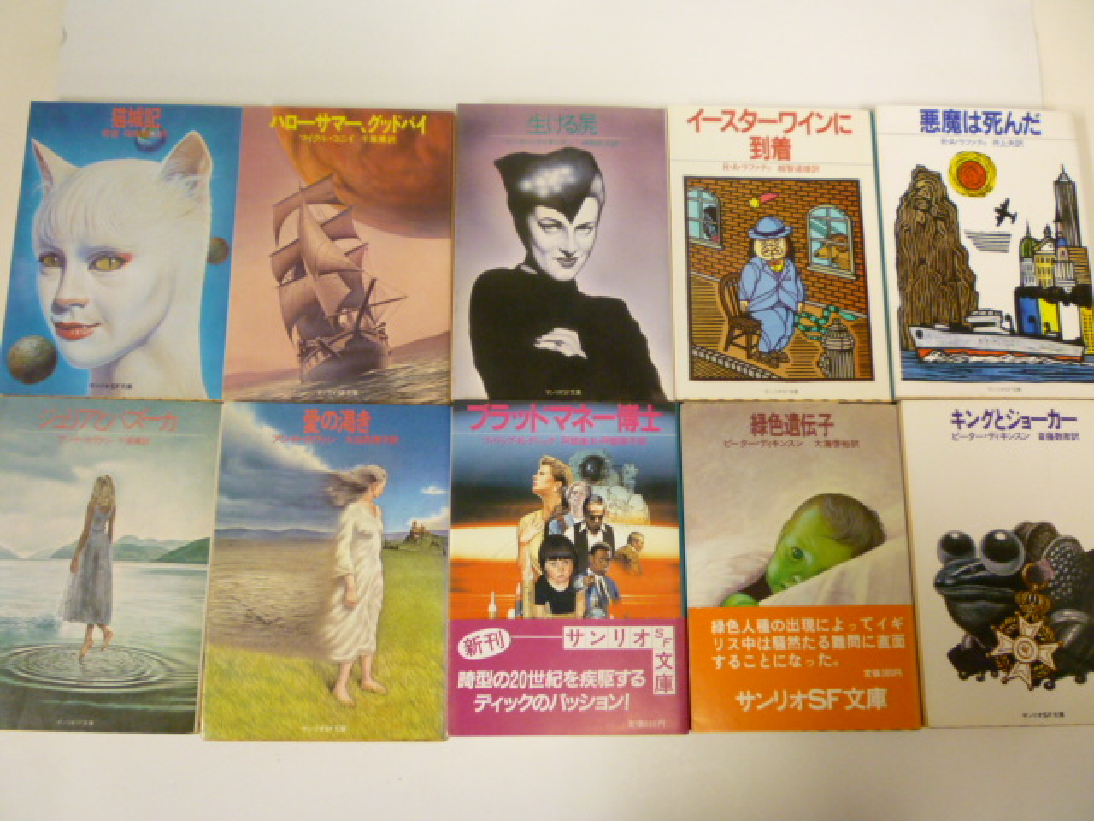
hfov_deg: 61.7
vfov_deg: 48.2
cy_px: 410
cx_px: 547
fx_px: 917
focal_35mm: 29
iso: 400
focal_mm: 5.2
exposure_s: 1/25
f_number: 3.3
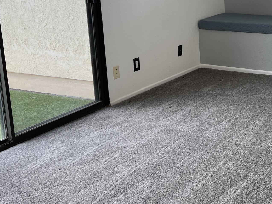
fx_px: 479
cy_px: 34
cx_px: 258
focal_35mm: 61
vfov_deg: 23.6
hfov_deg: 30.0
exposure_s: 1/144
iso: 32
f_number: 1.6
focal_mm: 5.1
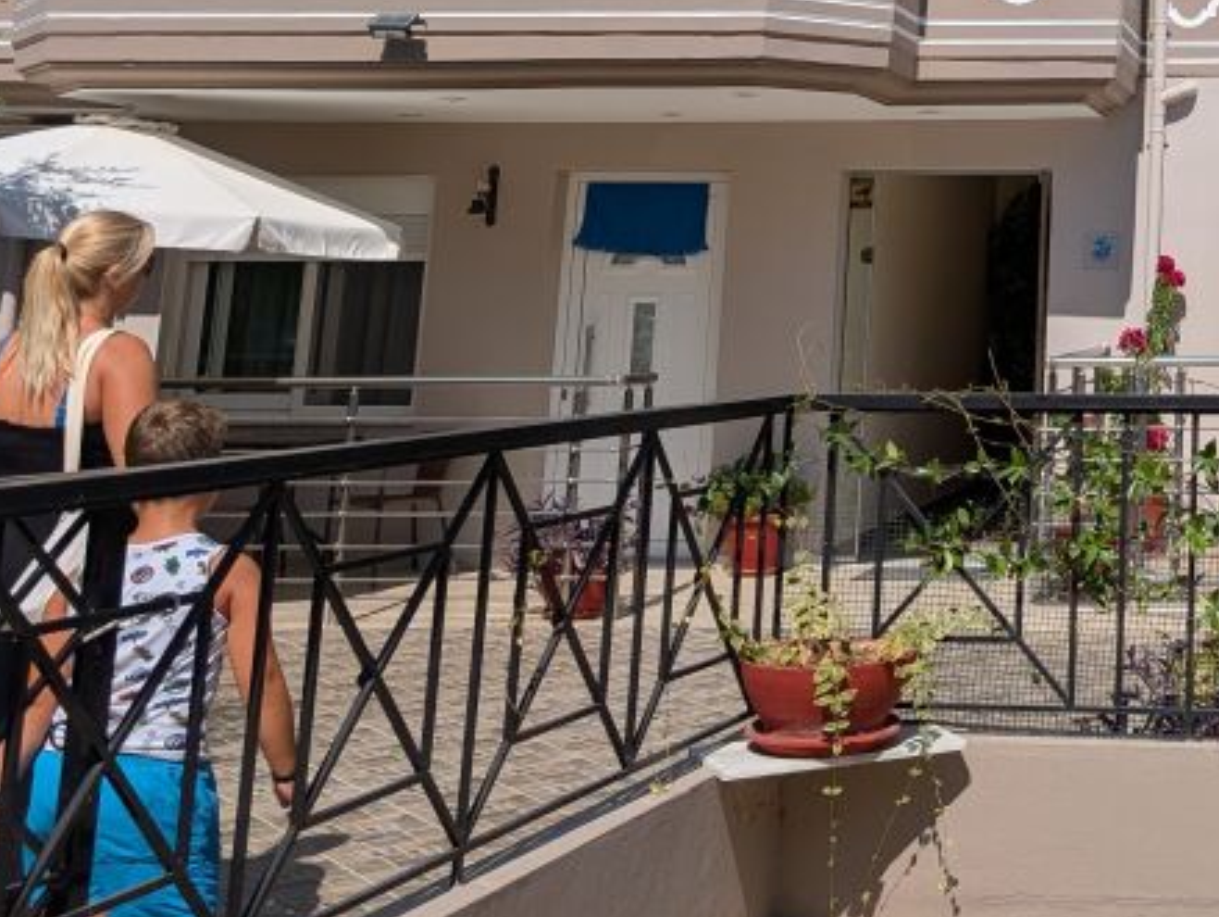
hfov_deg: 30.5
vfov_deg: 24.2
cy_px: -124
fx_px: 1974
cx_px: 1361
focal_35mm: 56
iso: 22
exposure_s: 1/2564
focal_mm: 6.9
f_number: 1.68
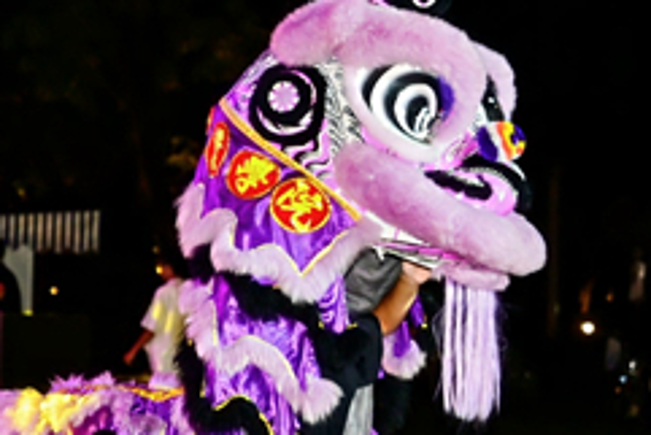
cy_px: 15
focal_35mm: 116
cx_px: -297
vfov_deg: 11.7
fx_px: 2099
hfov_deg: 16.3
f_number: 2.8
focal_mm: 35
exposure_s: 1/250
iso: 360
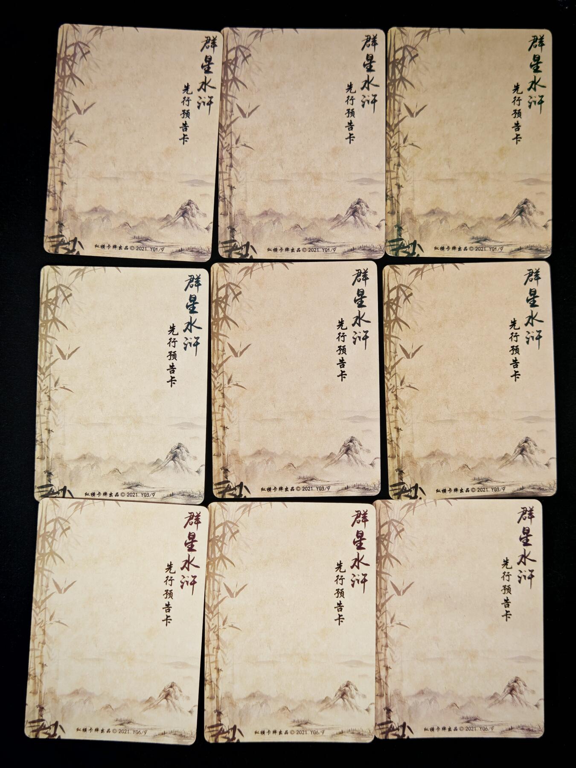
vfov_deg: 39.7
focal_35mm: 48
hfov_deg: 30.3
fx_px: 1065
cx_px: 288
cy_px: 384
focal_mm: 6.67
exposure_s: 1/50
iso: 200
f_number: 1.9
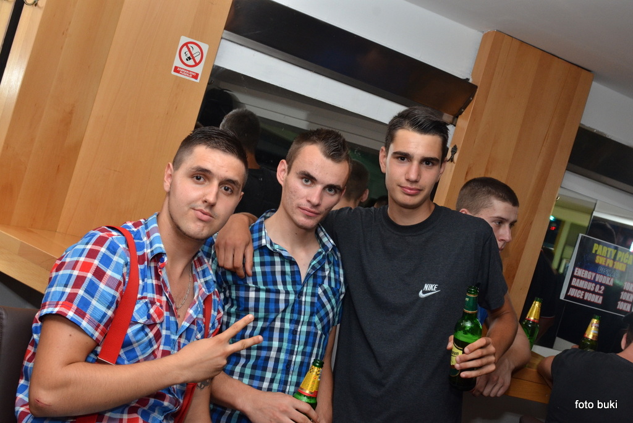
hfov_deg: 46.4
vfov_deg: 31.9
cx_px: 316
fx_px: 739
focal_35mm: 42
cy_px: 212
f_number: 10
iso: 800
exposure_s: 1/4
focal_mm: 28
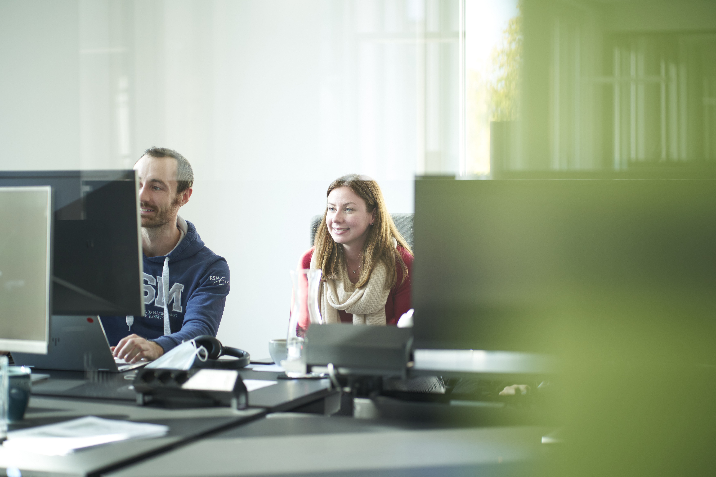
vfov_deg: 16.1
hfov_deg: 23.9
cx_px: 358
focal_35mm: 85
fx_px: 1691
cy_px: 238
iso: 500
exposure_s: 1/320
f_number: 1.8
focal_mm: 85
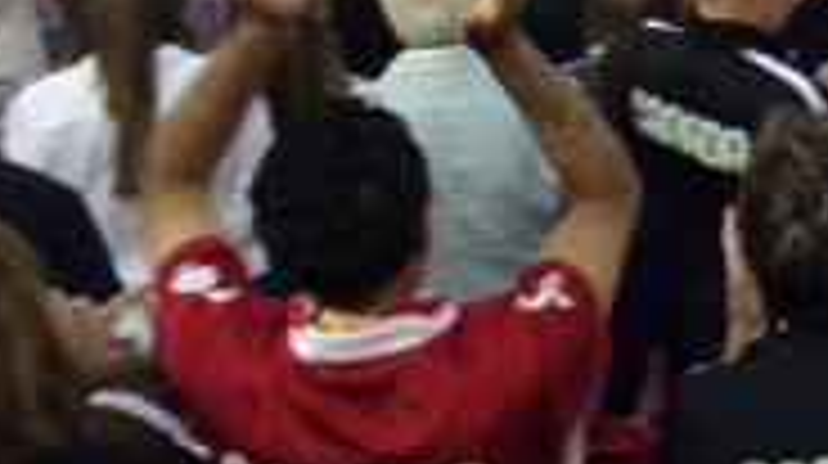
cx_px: 1044
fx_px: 2412
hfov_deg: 18.3
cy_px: -239
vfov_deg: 10.6
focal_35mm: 110
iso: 40
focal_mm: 4.15
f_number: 2.2
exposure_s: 1/60
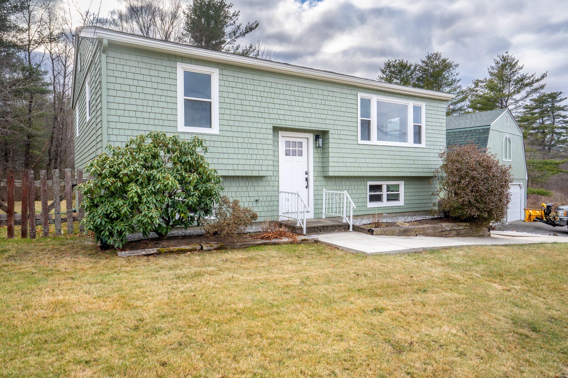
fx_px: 379
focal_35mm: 24
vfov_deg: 53.1
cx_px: 284
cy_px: 189
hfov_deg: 73.7
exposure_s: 1/40
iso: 50
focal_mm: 24
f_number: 9
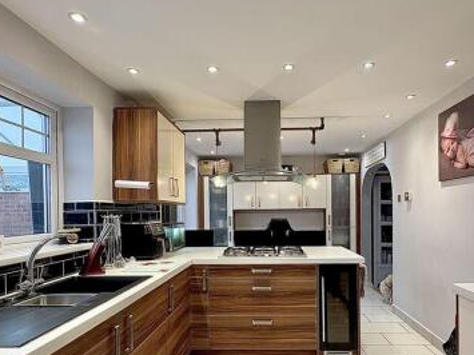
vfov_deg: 58.3
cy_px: 217
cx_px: 265
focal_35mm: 23
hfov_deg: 73.7
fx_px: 315
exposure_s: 1/50
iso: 125
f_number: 2.2
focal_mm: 2.22
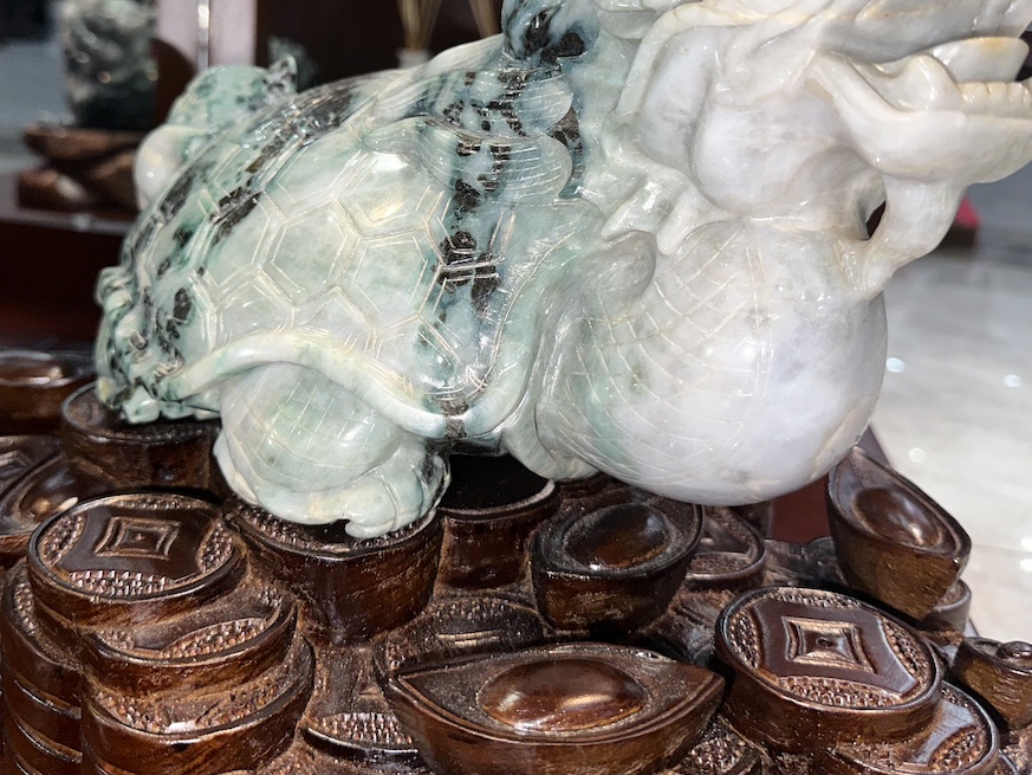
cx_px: 448
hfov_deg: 55.2
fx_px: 984
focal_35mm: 33
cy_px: 259
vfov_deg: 42.4
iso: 50
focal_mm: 6.86
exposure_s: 1/58
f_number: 1.78
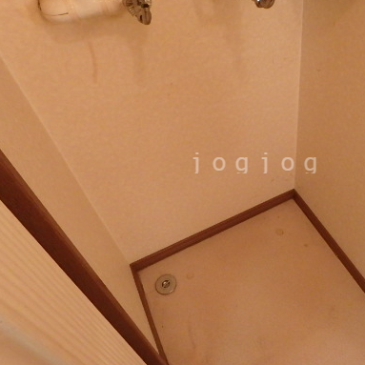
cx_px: 256
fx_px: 370
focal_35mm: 31
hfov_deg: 51.1
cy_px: 162
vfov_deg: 52.4
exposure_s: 1/30
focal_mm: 3.7
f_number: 3.5
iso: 640
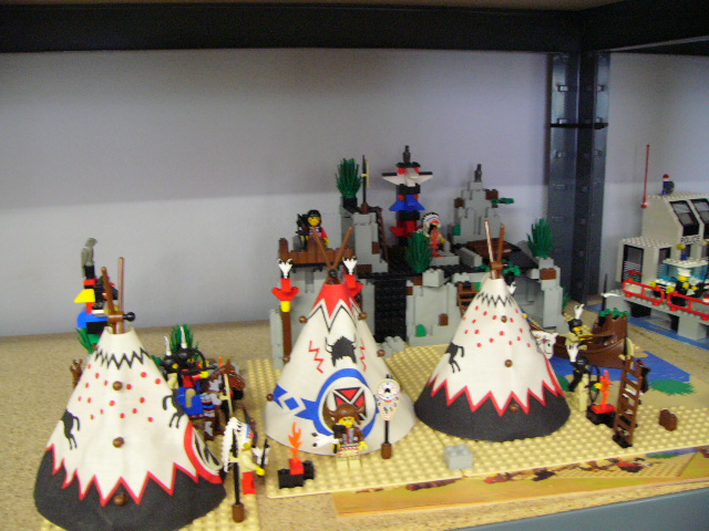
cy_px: 266
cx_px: 354
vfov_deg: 39.7
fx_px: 737
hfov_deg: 51.4
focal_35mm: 36
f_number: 2.8
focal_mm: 6
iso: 200
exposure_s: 1/10
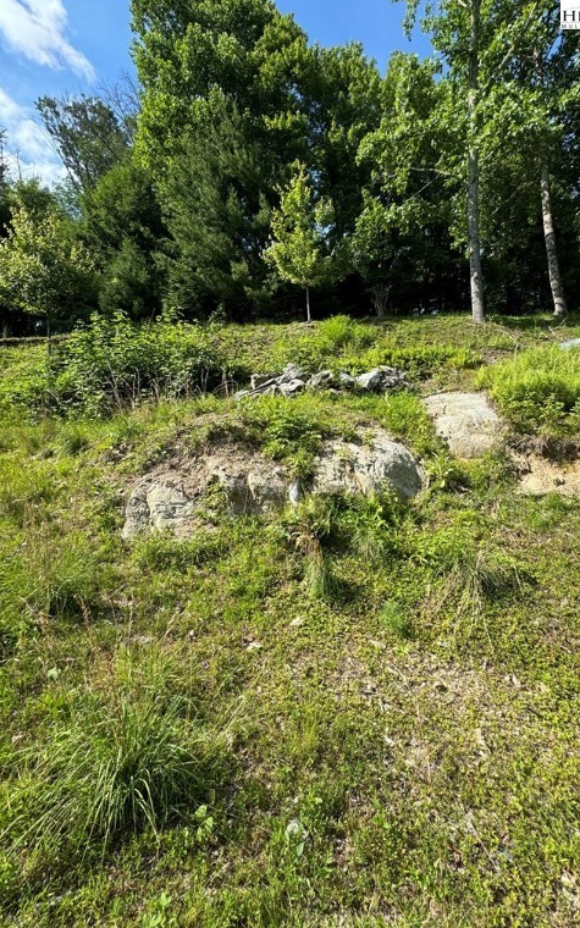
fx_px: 379
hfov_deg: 73.9
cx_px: 349
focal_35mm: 15
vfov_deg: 101.5
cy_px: 463
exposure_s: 1/879
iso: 50
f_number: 2.2
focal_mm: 2.22
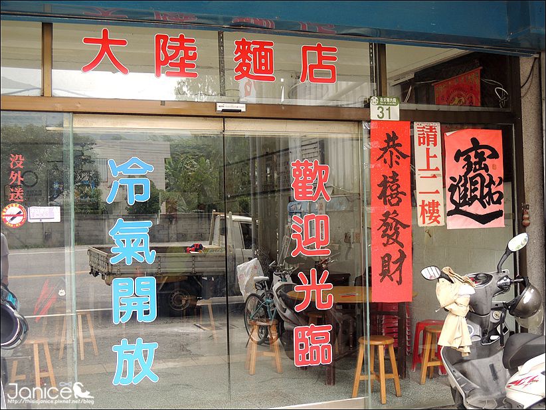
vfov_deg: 29.1
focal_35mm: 50
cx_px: 273
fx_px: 789
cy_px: 205
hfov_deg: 38.2
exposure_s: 1/60
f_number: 3.7
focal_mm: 9
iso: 100
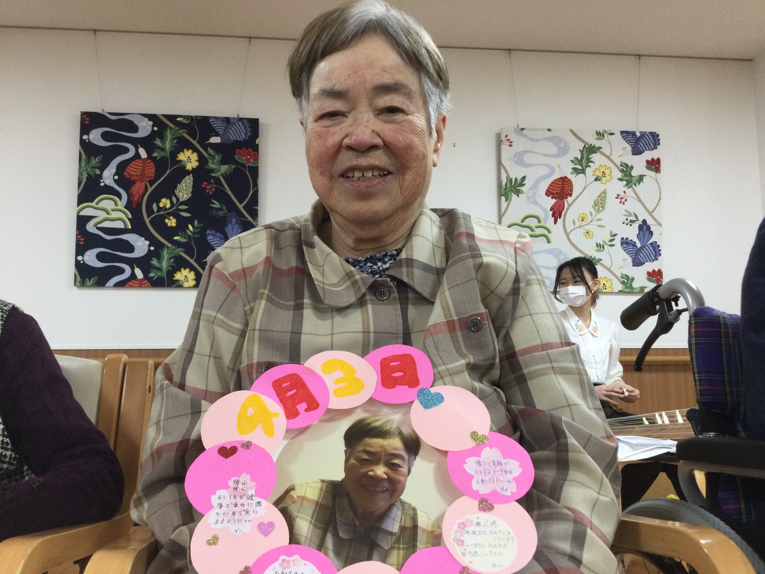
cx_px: 382
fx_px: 685
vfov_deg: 45.4
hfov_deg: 58.4
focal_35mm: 31
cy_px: 287
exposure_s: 1/30
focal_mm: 3.3
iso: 80
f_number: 2.4
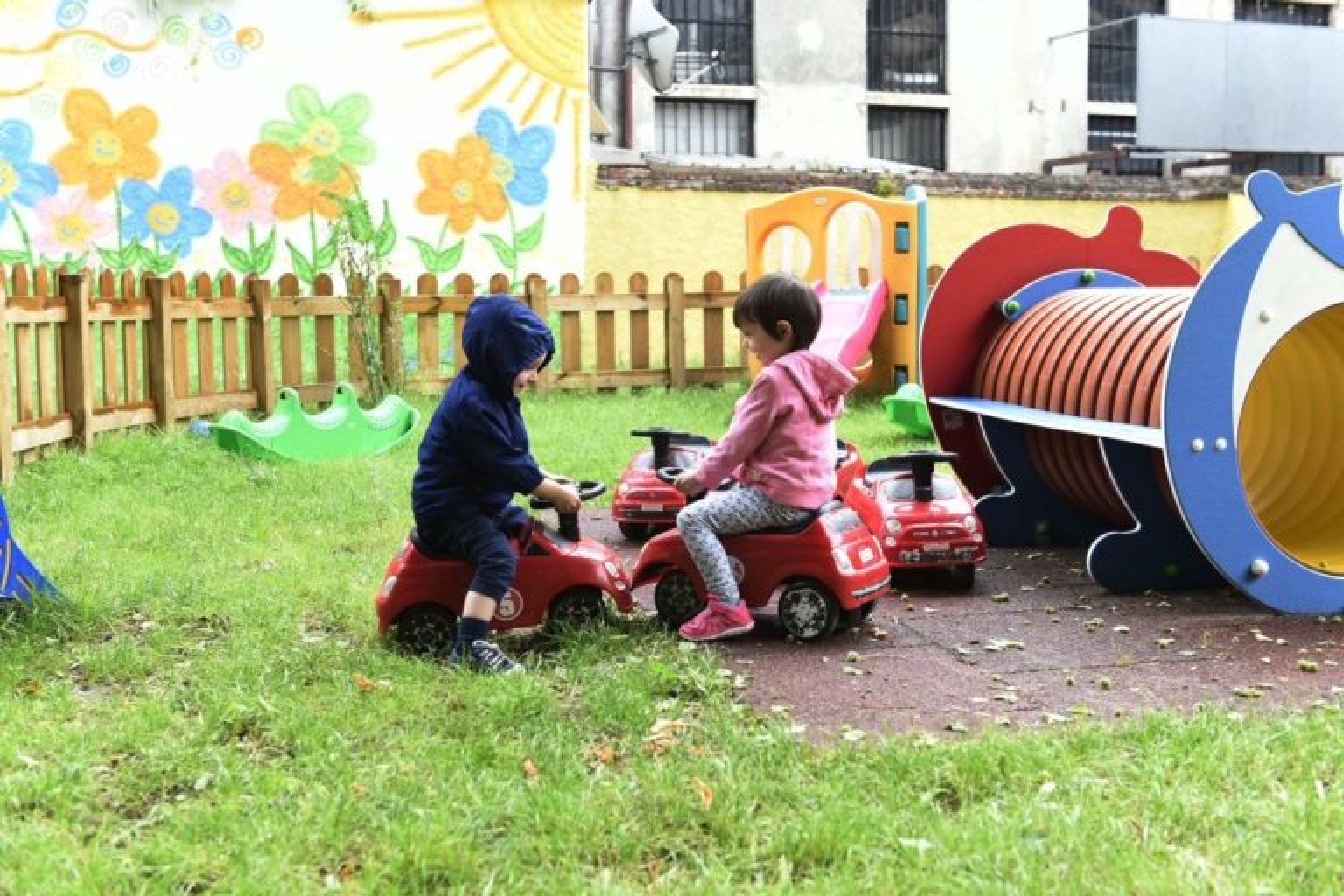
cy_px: 448
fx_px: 1568
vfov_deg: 31.9
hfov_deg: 46.4
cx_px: 672
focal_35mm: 42
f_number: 5
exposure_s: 1/160
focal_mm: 42
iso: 1000
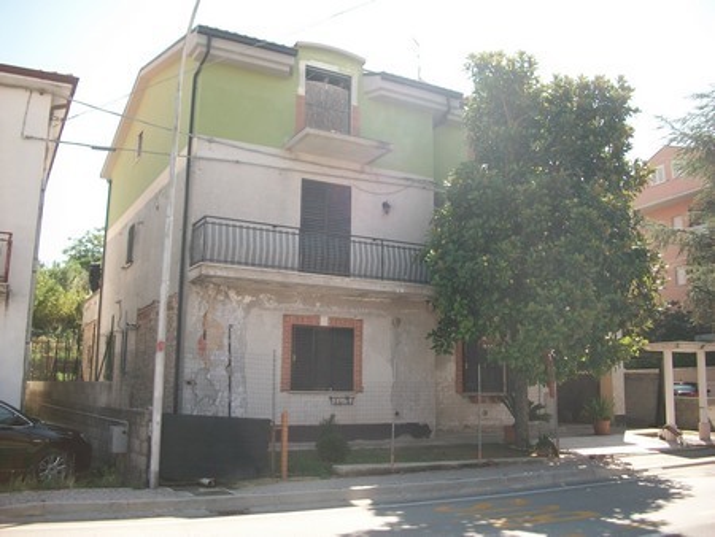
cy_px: 268
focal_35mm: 32
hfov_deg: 56.8
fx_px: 661
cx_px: 358
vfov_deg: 44.2
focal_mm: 5.7
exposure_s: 1/500
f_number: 2.9
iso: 80
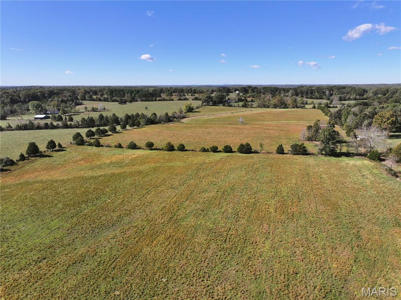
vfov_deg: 56.7
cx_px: 200
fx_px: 278
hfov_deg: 71.6
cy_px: 150
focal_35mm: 24
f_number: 2.8
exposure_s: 1/2000
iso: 150
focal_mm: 12.29
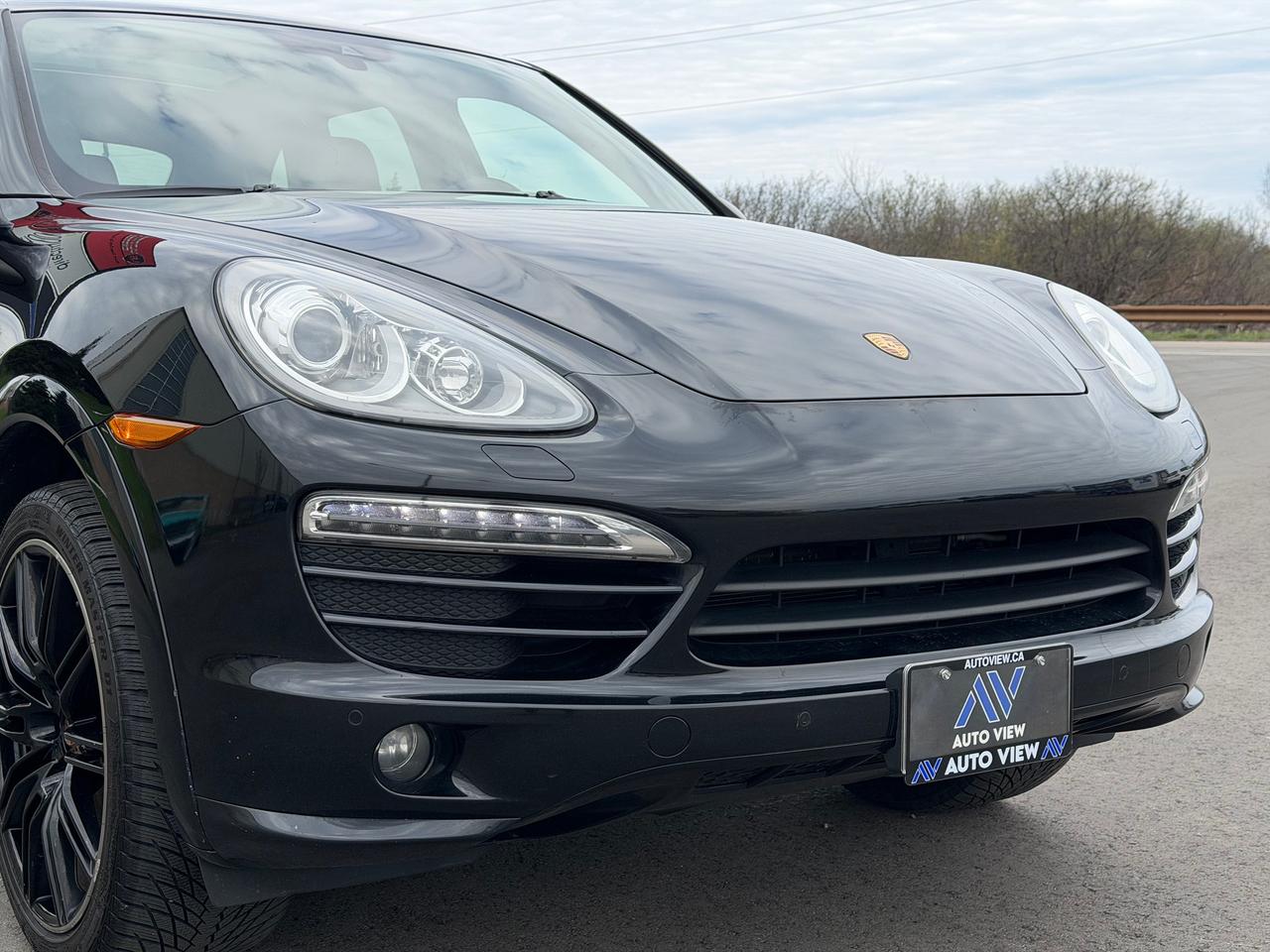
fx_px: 1761
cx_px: 635
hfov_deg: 39.7
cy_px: 476
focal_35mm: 48
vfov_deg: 30.3
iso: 64
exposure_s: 1/2415
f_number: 1.78
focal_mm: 6.76
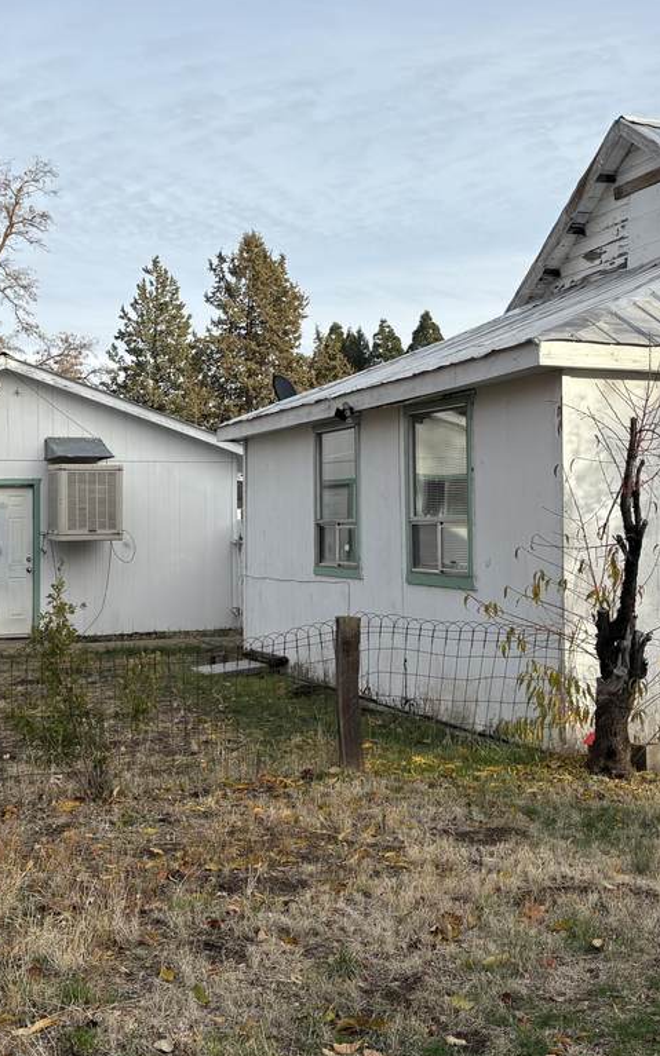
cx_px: 247
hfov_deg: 27.9
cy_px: 497
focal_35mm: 46
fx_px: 1325
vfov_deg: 43.5
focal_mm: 5.96
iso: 50
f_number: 1.6
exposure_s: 1/1706
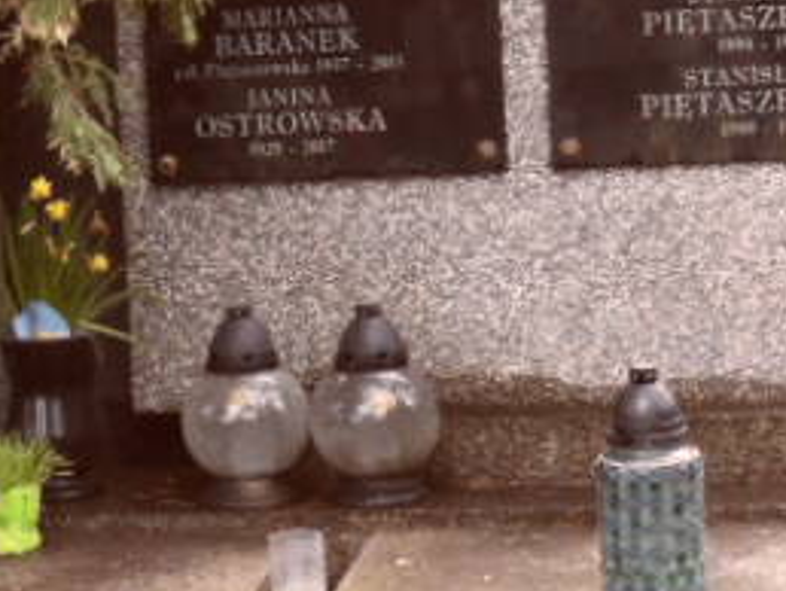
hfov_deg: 15.5
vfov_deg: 11.7
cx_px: 265
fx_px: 2886
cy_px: 259
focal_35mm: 127
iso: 100
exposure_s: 1/45
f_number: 3.4
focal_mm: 5.3
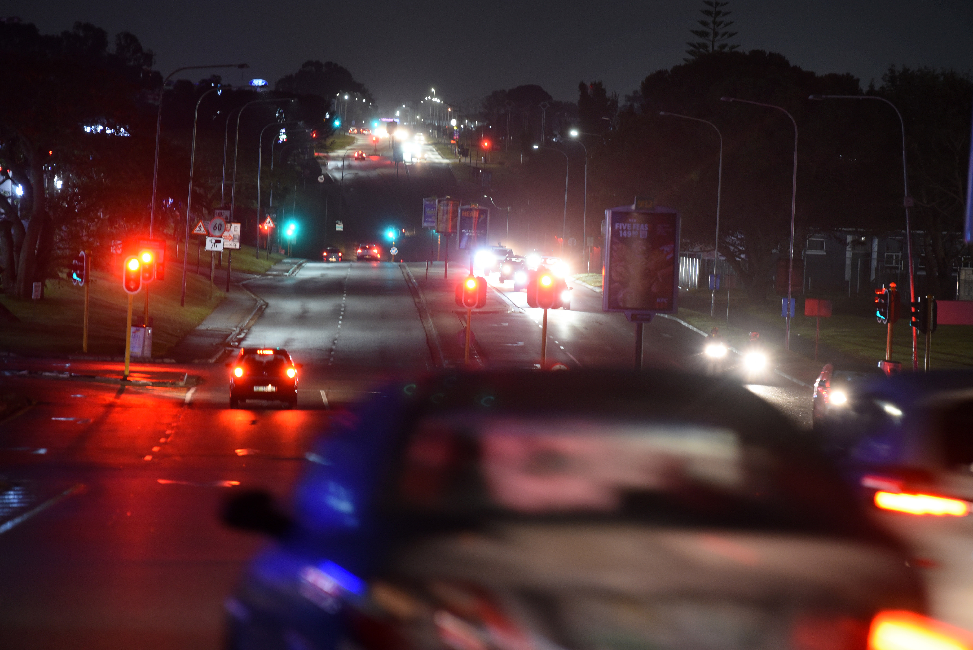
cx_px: 486
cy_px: 325
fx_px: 5407
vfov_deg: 6.9
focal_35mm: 200
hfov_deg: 10.3
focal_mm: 200
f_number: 4.5
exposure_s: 1/13
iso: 2000
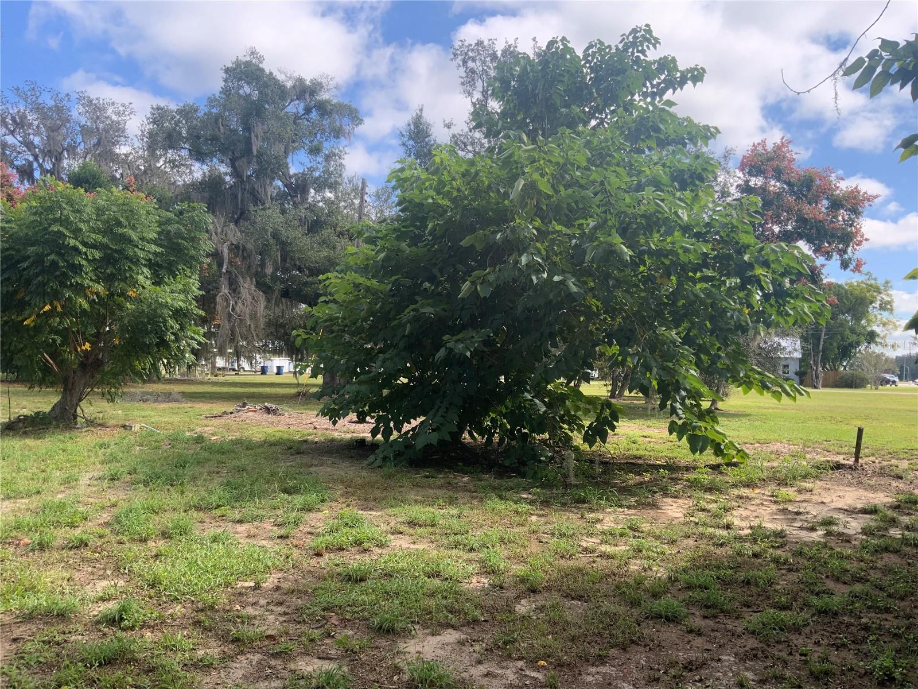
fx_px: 769
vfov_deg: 48.2
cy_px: 344
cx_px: 459
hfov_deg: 61.7
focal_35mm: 29
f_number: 1.8
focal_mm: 3
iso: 16
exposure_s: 1/700
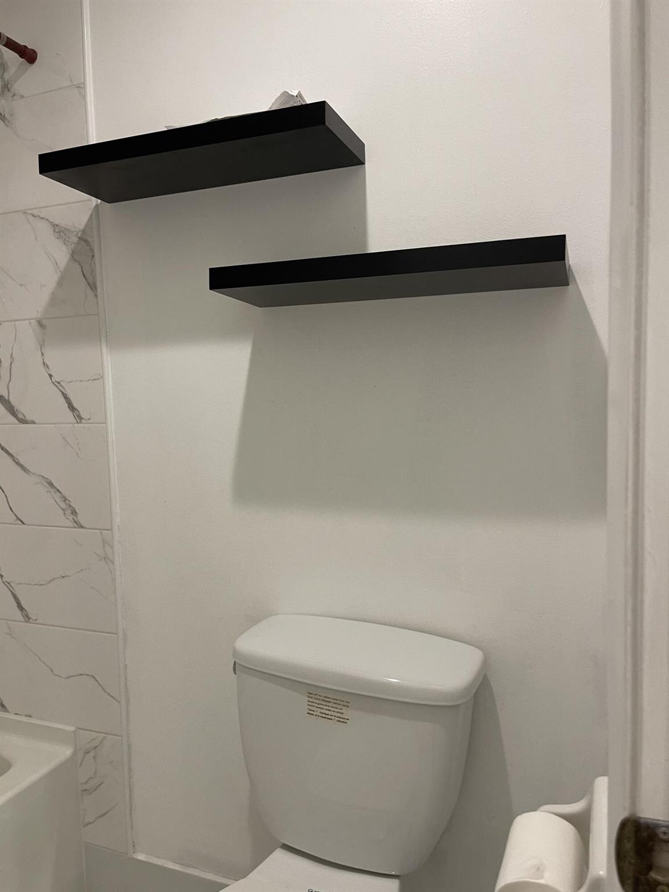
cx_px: 334
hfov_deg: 53.1
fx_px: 670
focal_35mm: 26
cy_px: 446
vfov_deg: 67.3
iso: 80
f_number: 1.6
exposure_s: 1/60
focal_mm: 5.1
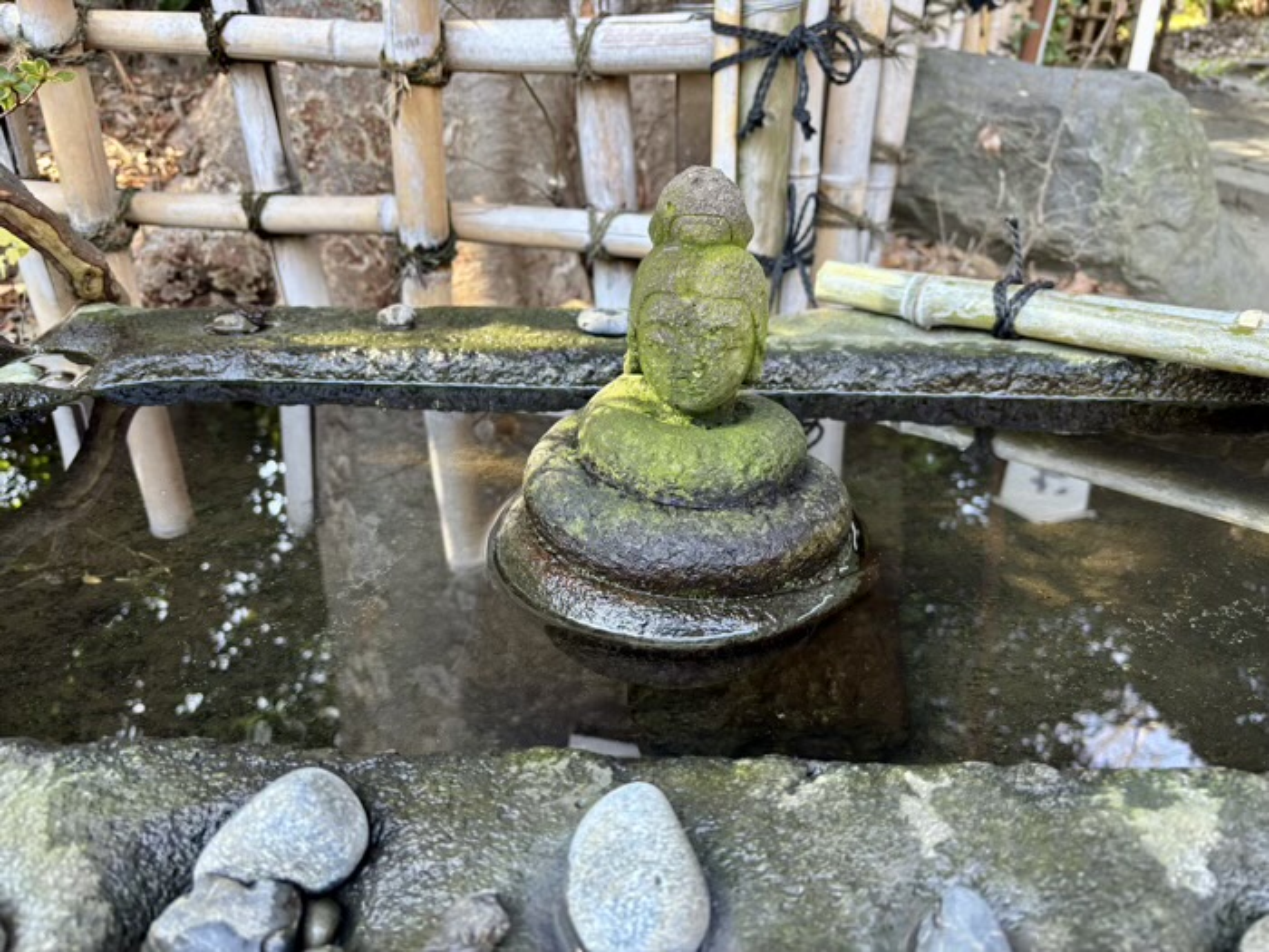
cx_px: 634
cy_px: 476
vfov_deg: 53.1
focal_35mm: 26
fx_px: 953
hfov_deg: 67.3
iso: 125
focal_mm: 5.96
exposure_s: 1/93
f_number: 1.6
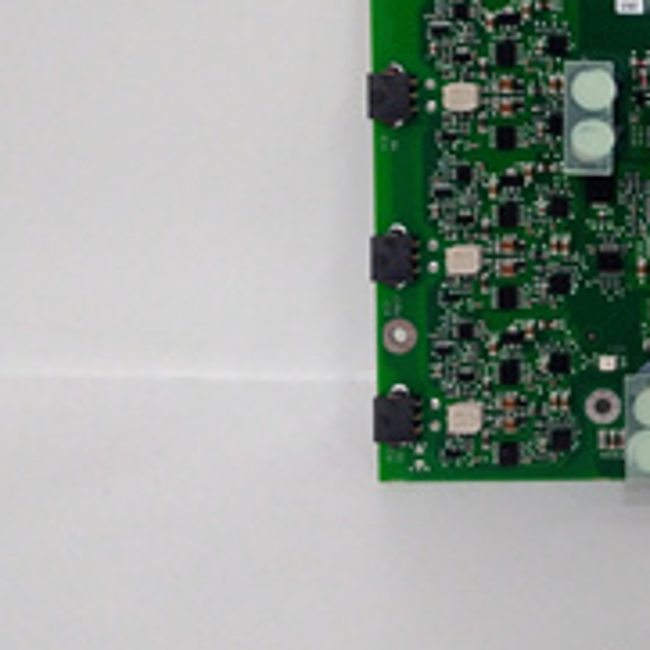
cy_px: 106
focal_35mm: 66
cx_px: 865
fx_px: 1402
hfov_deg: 22.9
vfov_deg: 25.5
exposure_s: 1/33
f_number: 2
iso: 294
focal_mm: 3.79
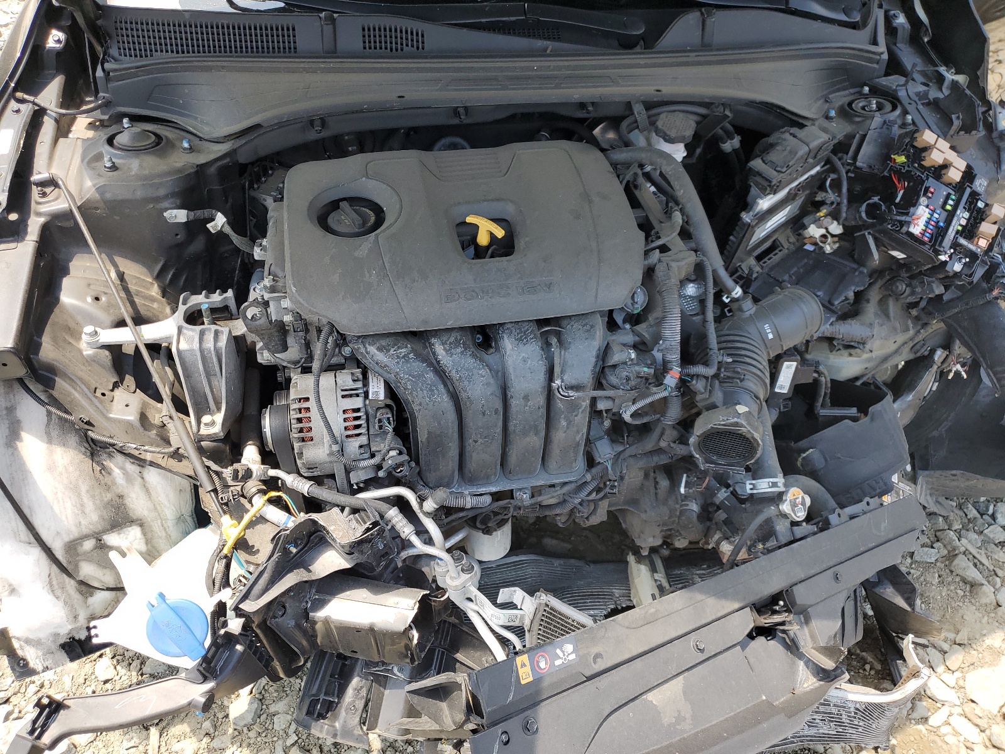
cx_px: 502
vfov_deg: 53.1
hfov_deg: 67.3
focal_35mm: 26
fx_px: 755
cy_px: 377
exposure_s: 1/370
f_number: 1.5
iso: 50
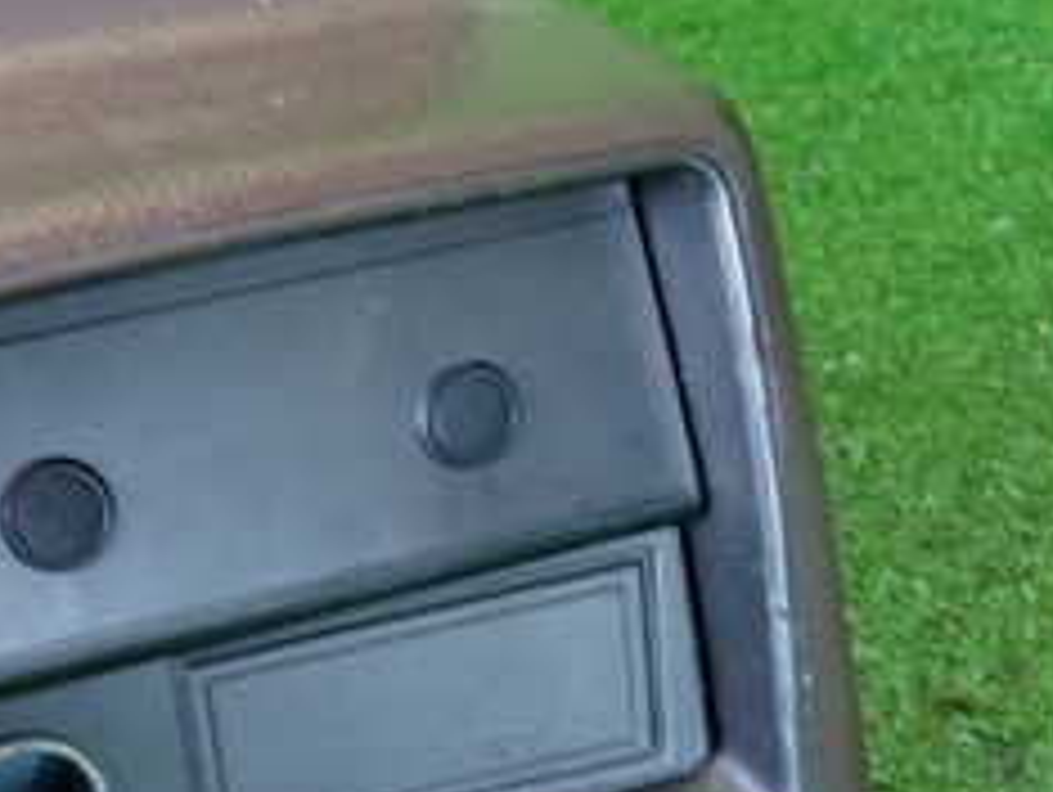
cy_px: 644
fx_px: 1949
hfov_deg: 30.1
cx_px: 374
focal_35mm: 64
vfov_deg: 22.6
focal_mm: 4.5
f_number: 2
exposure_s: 1/30
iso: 320
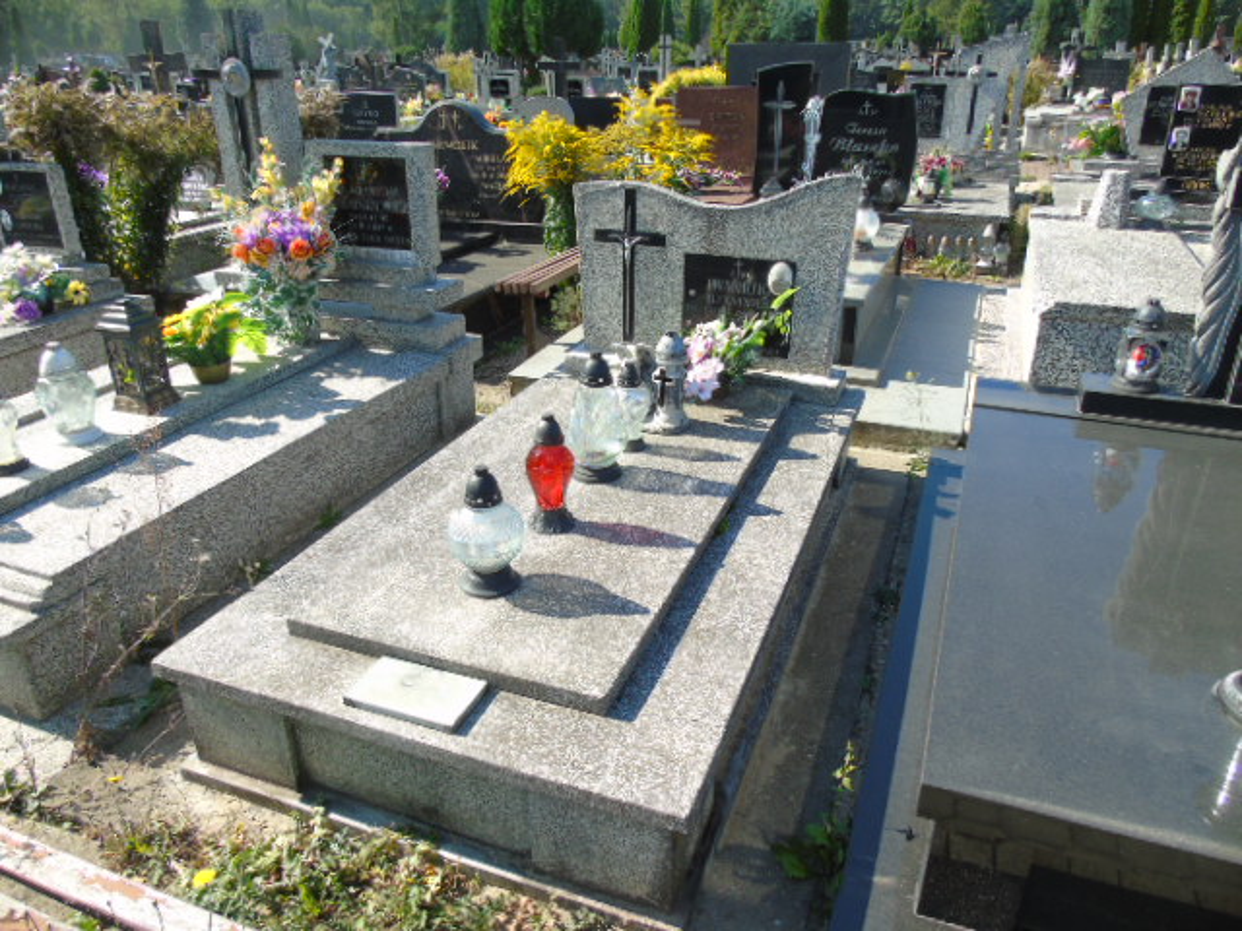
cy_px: 466
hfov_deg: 69.4
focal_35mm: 25
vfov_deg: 54.9
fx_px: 897
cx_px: 621
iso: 80
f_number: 3.4
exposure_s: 1/400
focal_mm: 4.4
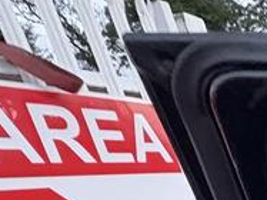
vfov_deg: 18.0
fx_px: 516
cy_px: 346
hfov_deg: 18.5
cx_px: 538
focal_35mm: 67
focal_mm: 2.22
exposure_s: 1/40
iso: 1000
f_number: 2.2
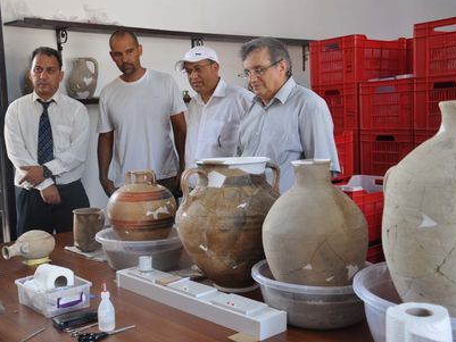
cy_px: 170
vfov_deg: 33.6
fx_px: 567
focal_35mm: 43
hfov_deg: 43.8
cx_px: 205
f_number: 5.6
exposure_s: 1/30
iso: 280
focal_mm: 26
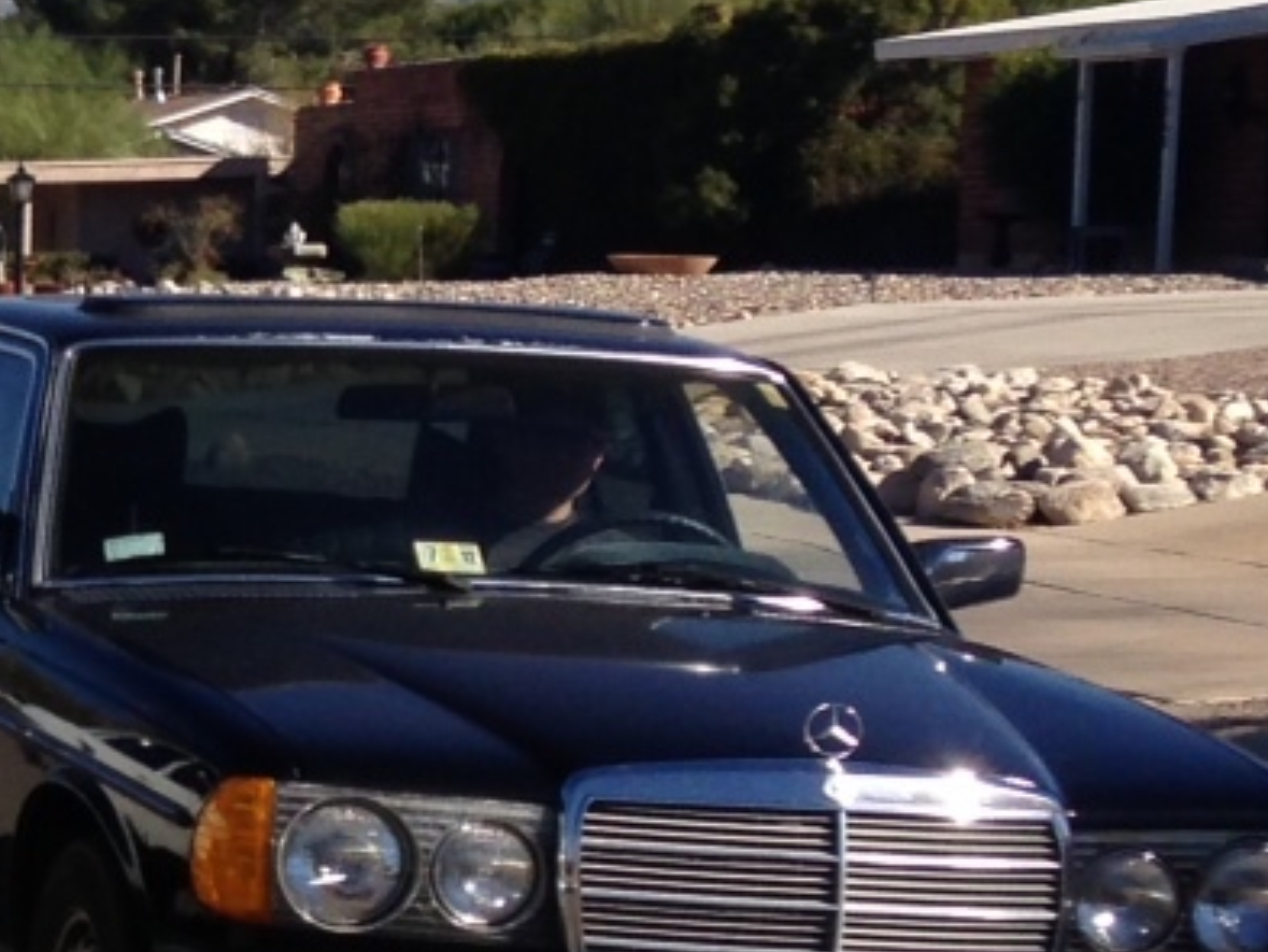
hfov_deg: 12.8
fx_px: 5020
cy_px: 471
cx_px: -1149
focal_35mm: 137
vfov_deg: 10.8
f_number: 2.4
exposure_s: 1/1555
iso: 50
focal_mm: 4.13
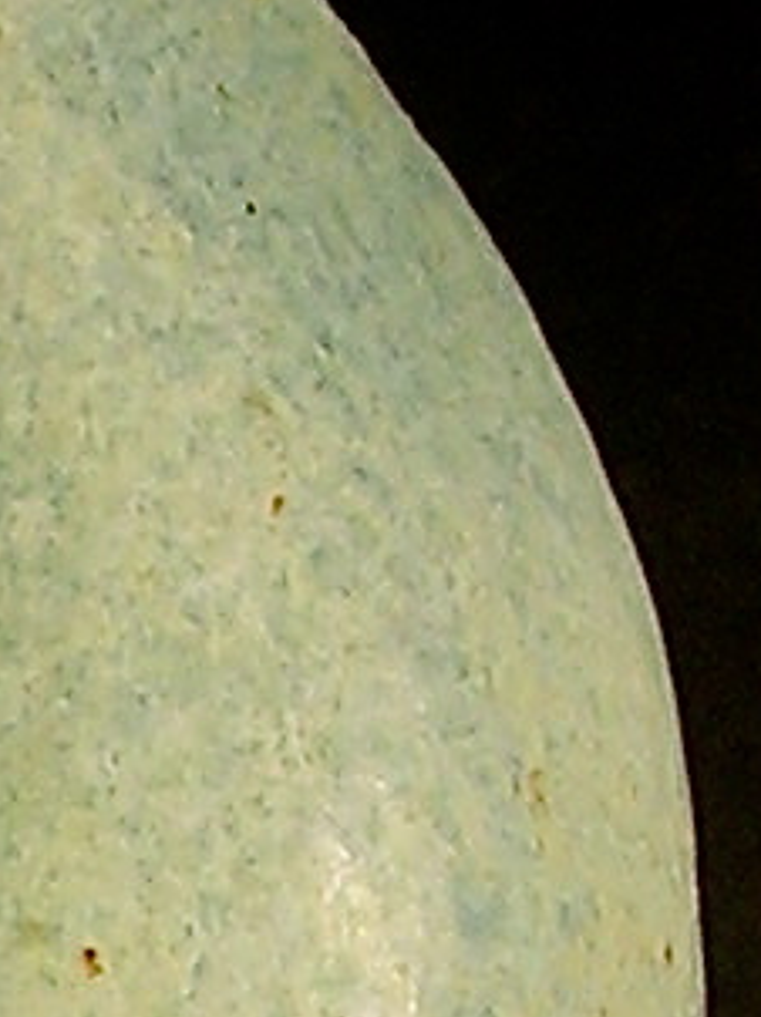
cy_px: 1744
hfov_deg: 3.3
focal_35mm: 441
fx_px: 12945
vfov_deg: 4.5
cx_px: -1088
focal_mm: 9.9
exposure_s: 1/66.5
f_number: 3.5
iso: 50
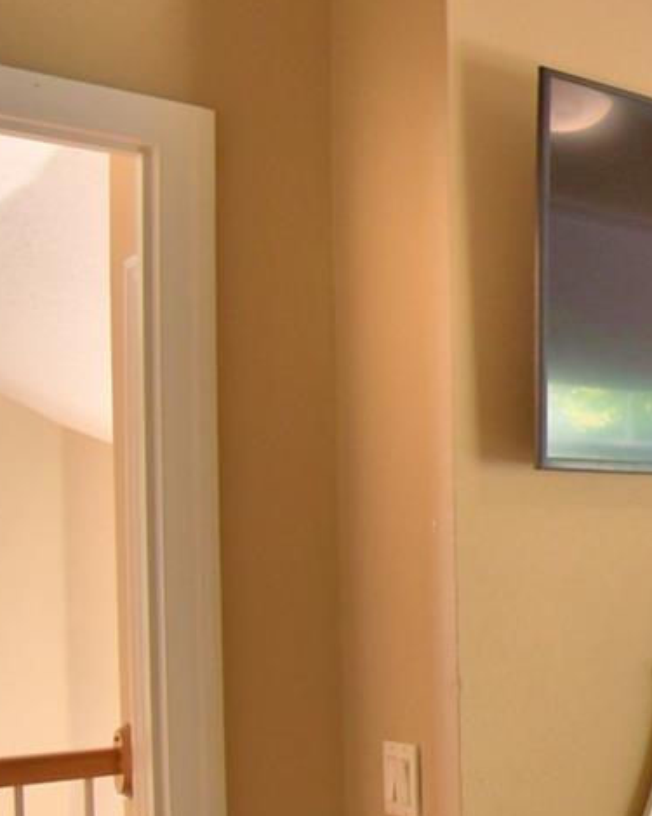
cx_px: 1337
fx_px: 1158
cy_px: 555
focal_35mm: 48
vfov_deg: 38.3
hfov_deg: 18.5
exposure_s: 1/30
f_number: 4.5
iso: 500
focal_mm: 10
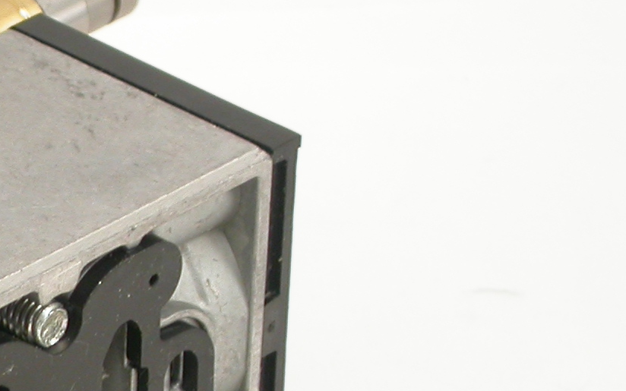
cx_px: -232
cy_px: 470
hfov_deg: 5.4
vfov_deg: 3.4
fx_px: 6585
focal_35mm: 386
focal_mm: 27.3
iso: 100
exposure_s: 1/15
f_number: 4.6
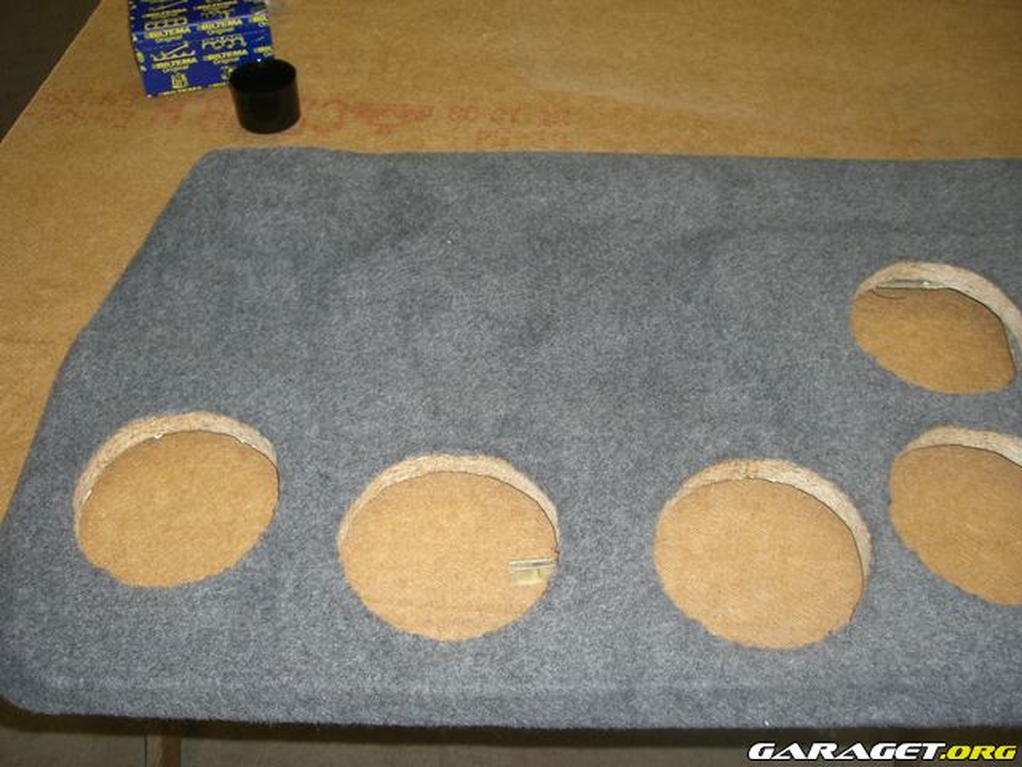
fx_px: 1122
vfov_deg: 37.7
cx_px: 511
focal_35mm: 38
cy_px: 384
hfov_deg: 49.0
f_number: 2.7
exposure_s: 1/60
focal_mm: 6.2
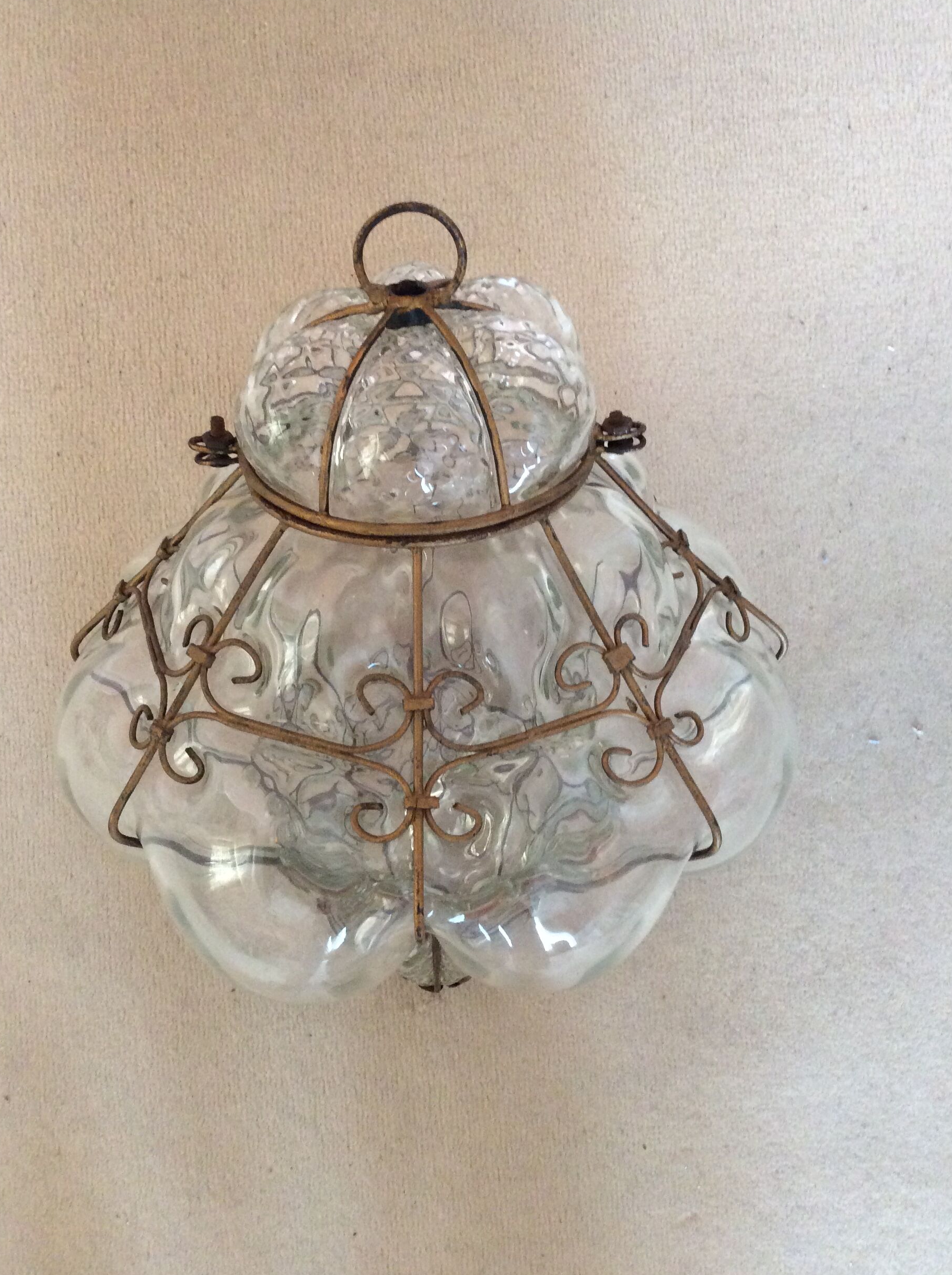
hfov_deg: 41.7
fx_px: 1250
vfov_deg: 54.0
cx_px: 457
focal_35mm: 34
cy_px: 611
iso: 250
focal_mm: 3.3
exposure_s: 1/25
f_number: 2.4
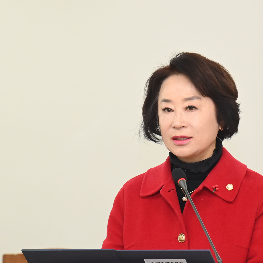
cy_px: 209
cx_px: 174
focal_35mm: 229
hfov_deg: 7.6
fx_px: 1968
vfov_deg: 7.6
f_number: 6.3
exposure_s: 1/250
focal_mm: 105
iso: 2000
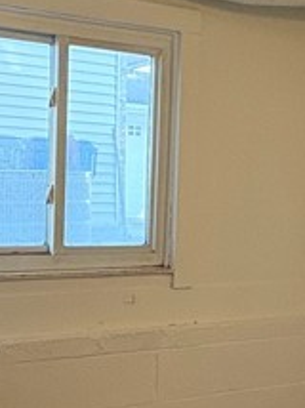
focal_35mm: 67
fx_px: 789
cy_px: 217
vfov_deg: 29.0
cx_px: 198
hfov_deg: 21.8
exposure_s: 1/60
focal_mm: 2.22
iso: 250
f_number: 2.2
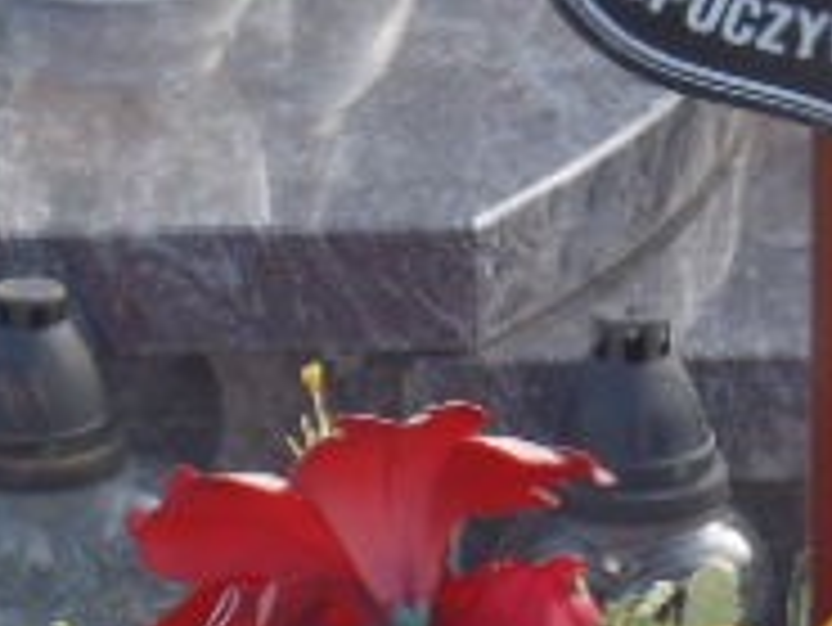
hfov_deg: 5.6
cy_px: 140
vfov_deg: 4.2
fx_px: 8466
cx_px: 733
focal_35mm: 352
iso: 64
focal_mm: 18.2
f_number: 5.1
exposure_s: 1/125
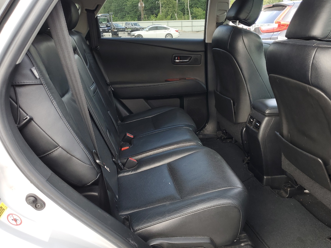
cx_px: 169
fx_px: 287
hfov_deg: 60.0
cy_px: 123
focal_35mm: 30
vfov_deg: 46.8
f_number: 1.5
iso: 50
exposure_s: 1/125
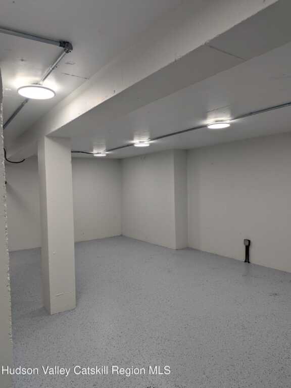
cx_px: 146
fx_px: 269
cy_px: 194
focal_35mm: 24
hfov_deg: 56.8
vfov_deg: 71.6
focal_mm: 4.53
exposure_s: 1/120
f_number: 1.7
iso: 54
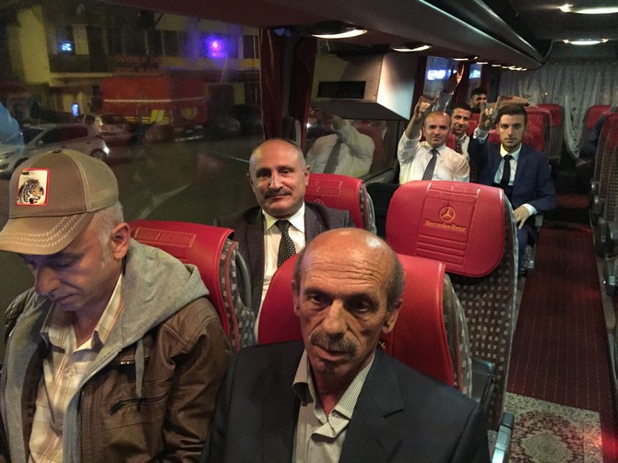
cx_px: 309
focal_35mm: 29
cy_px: 232
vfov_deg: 48.2
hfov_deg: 61.7
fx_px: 518
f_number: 2.2
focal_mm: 4.15
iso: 1000
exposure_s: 1/17
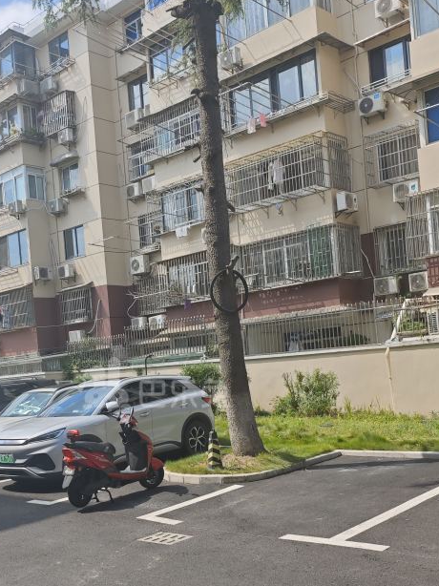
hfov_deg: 35.6
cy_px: 384
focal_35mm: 40
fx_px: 677
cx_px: 154
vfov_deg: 46.2
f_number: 2
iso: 50
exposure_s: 1/2000
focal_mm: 8.72
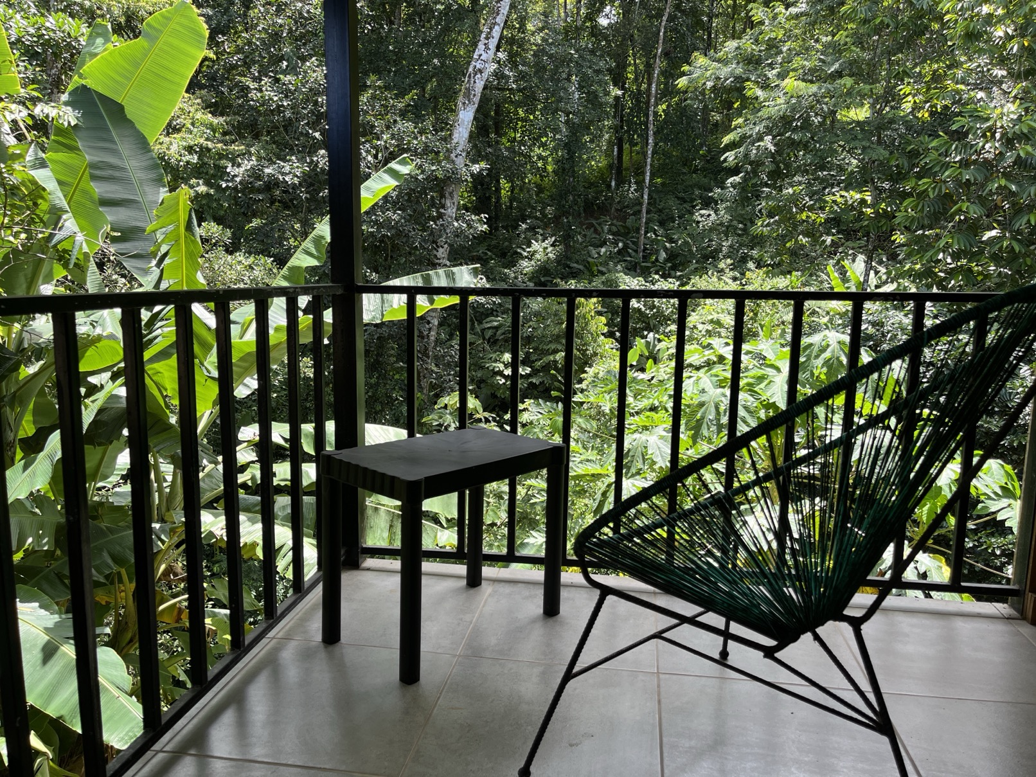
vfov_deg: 53.1
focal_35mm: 26
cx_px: 518
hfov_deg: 67.3
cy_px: 388
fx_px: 778
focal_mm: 5.1
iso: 50
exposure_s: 1/504
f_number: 1.6
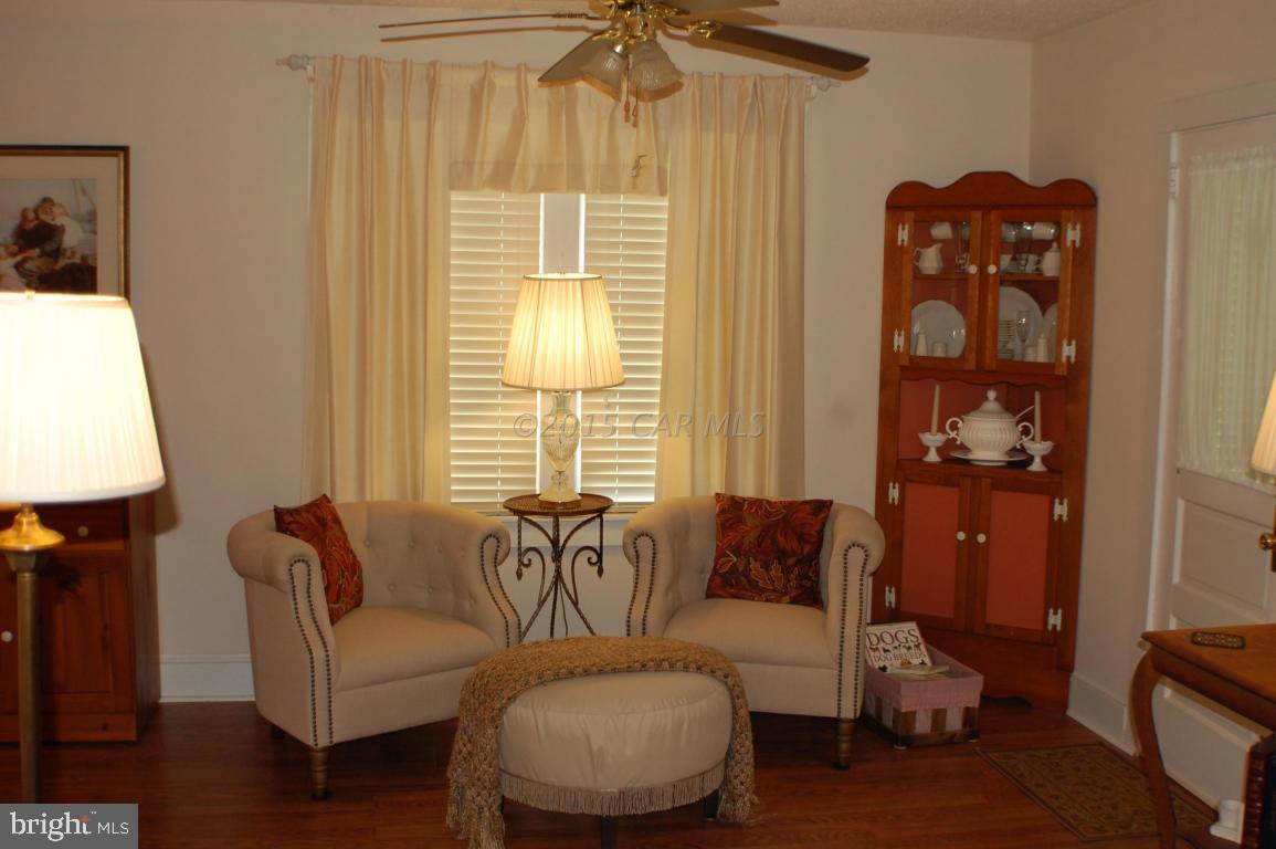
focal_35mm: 48
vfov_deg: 28.0
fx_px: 1700
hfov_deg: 41.1
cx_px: 638
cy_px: 424
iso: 400
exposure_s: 1/60
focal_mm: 32
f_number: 4.5
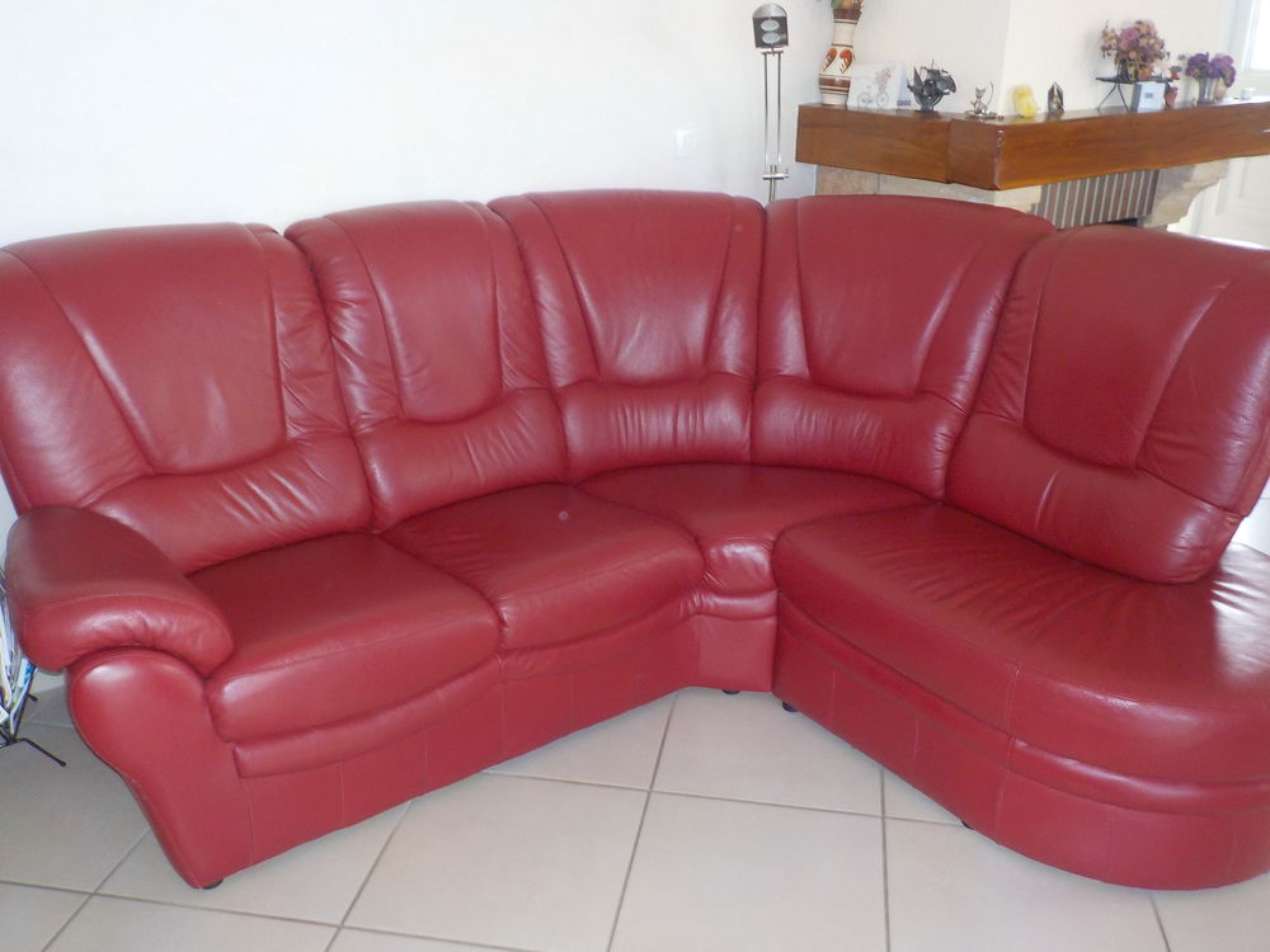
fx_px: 1101
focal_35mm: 30
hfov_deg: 60.0
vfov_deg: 46.8
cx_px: 635
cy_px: 476
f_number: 3.3
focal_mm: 4.1
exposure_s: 1/30
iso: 250
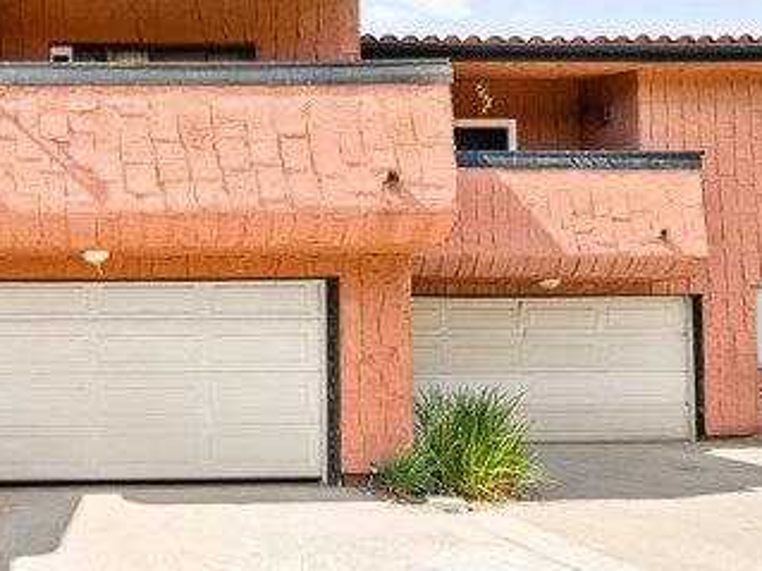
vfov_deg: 49.3
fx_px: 615
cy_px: 357
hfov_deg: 54.8
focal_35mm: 28
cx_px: 69
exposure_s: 1/125
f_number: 8
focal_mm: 14.5
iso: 50
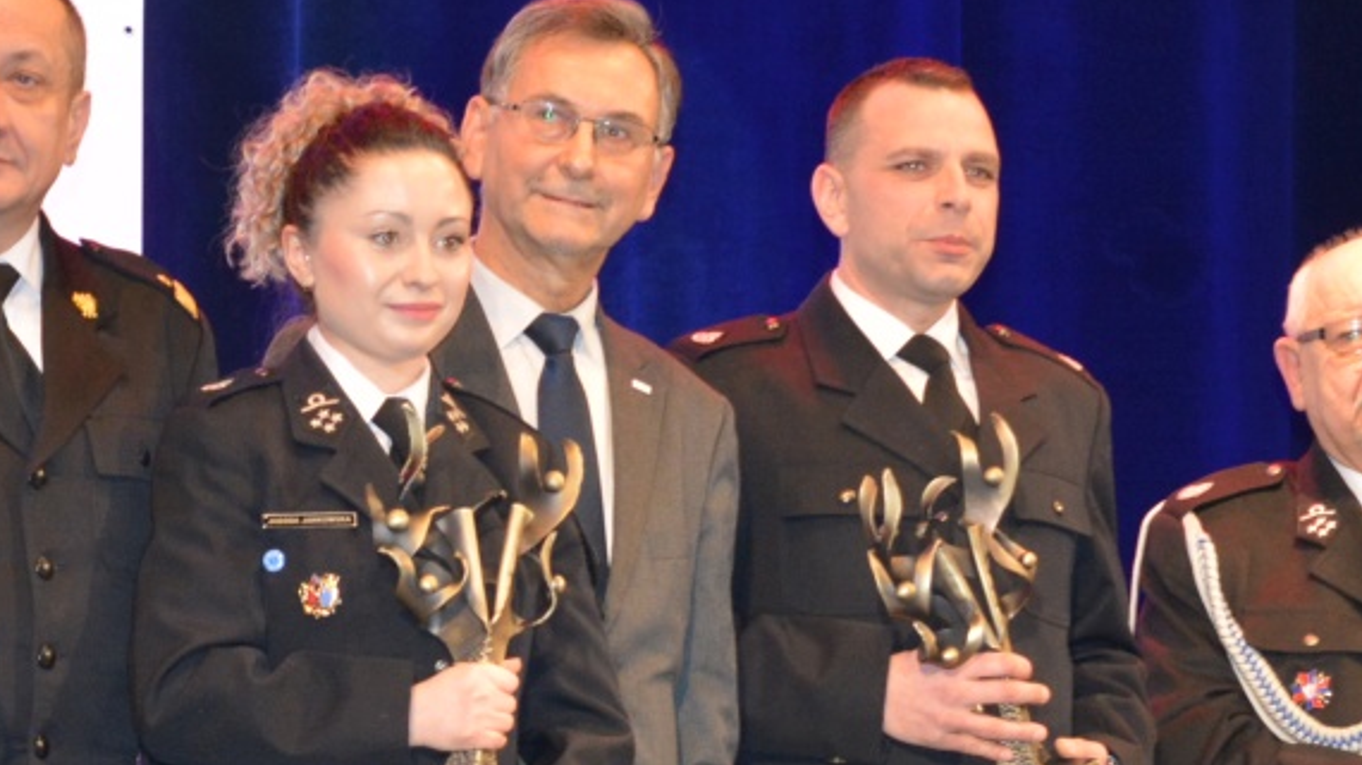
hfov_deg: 10.0
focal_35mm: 215
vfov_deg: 5.6
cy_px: 760
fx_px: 7761
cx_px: 957
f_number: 5.6
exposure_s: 1/60
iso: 1400
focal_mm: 52
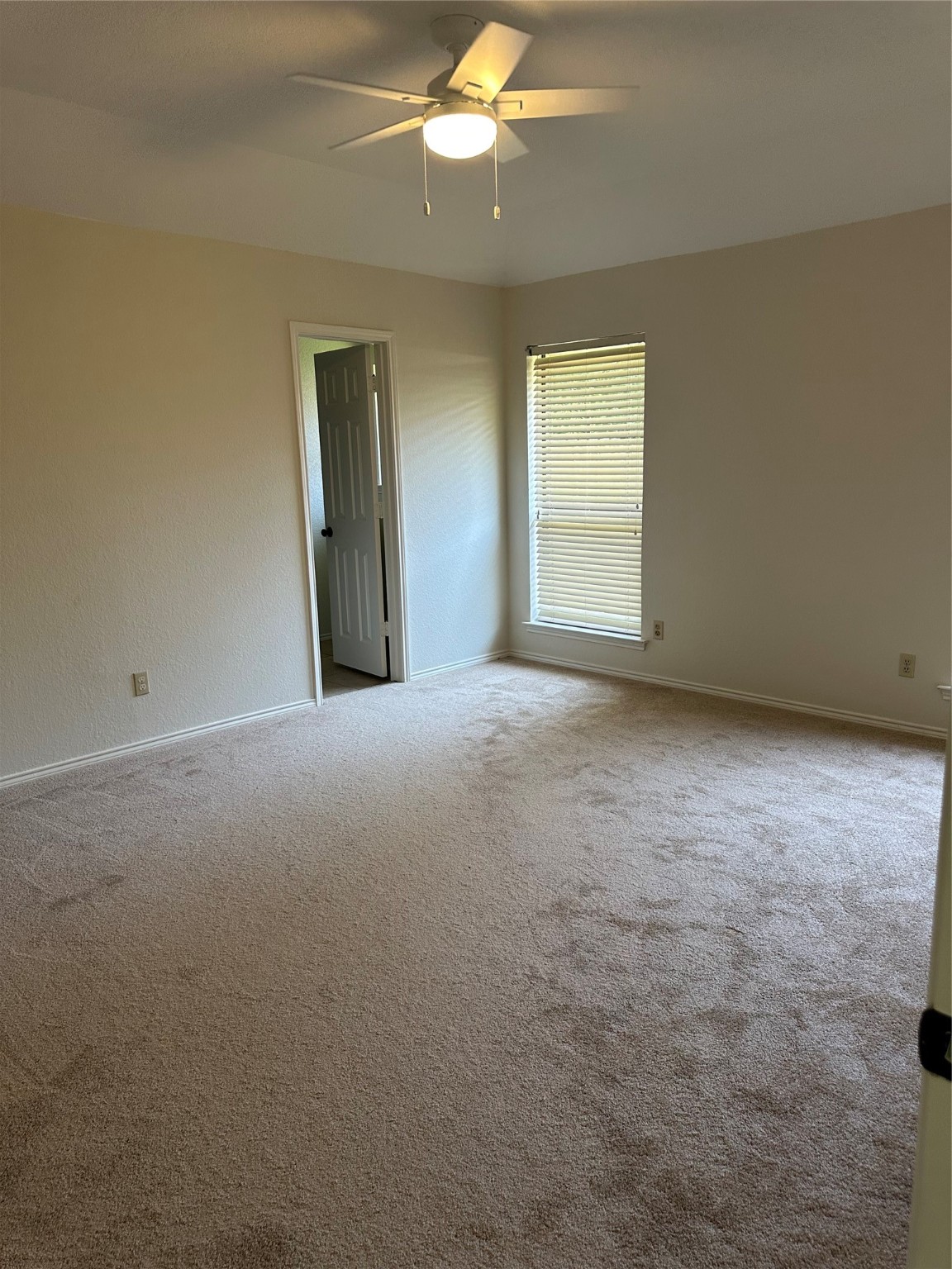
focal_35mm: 24
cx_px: 476
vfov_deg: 71.6
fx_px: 880
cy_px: 634
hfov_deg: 56.8
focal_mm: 6.86
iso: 160
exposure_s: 1/120
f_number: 1.78
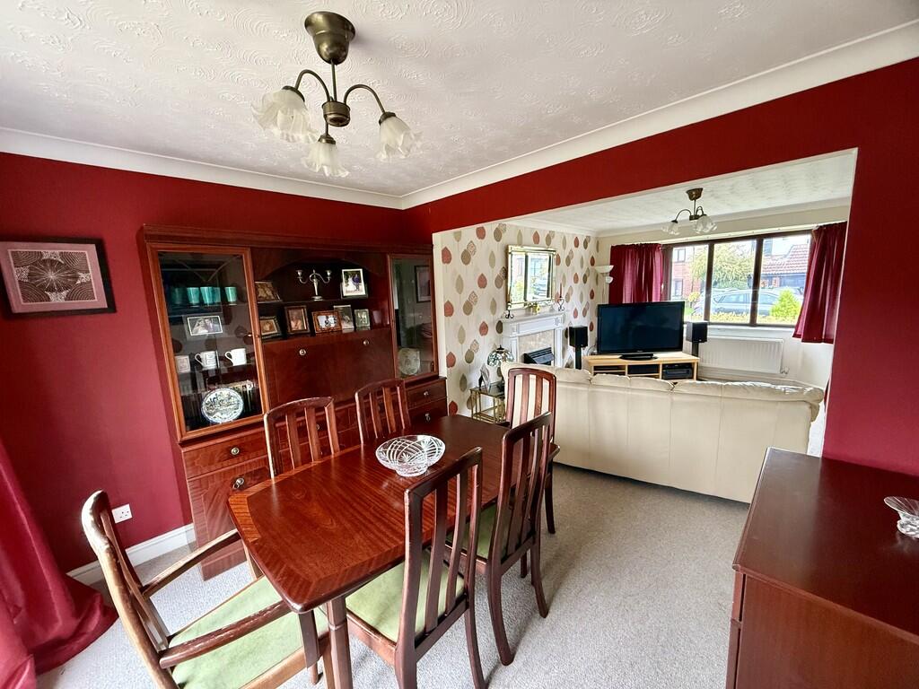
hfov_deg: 102.1
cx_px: 460
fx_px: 372
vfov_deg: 85.7
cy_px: 344
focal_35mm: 14
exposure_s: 1/60
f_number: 2.2
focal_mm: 2.22
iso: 500
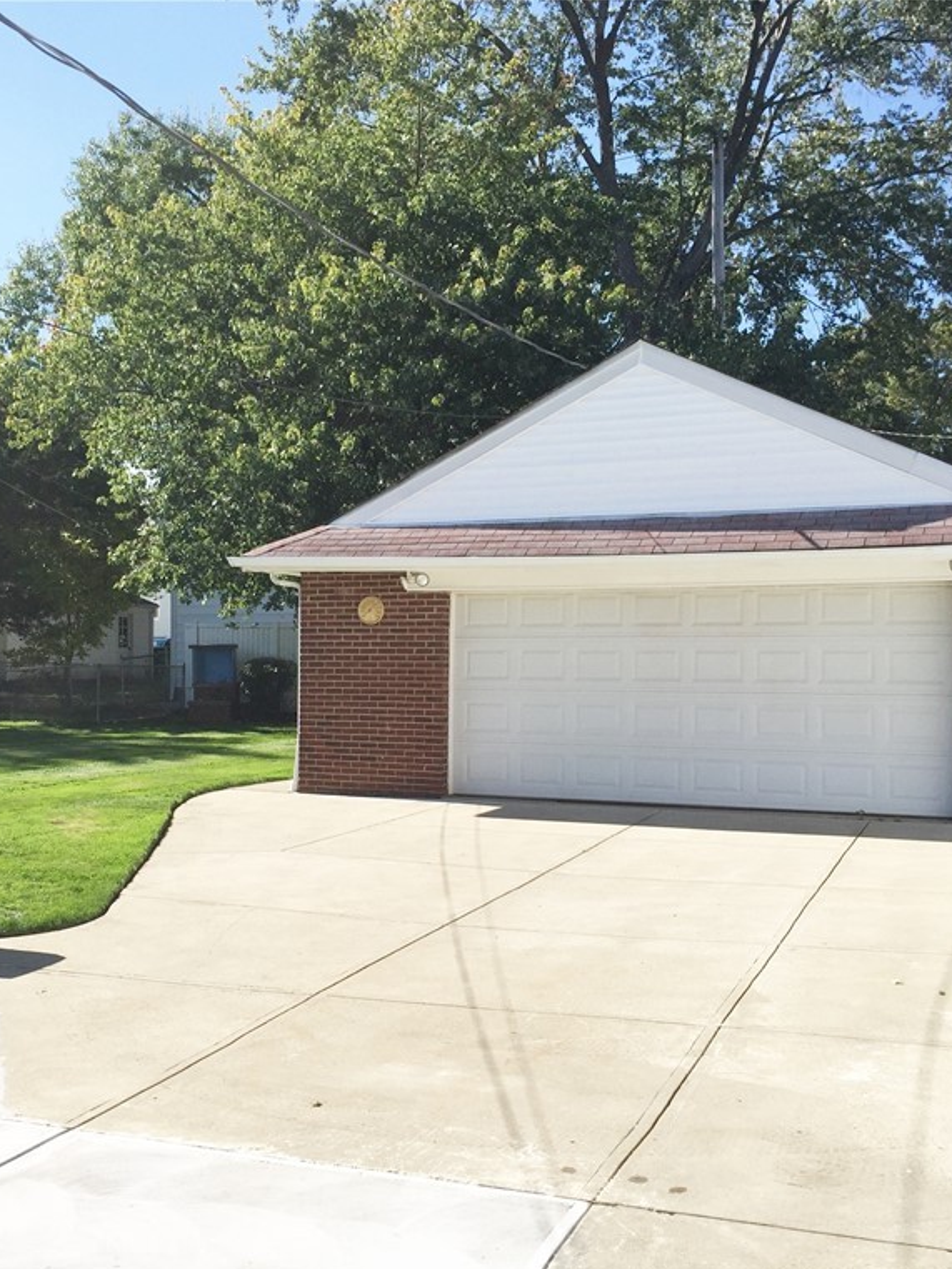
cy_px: 639
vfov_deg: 47.9
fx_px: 1430
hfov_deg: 36.7
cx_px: 373
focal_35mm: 39
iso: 32
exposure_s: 1/2083
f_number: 2.2
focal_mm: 4.15
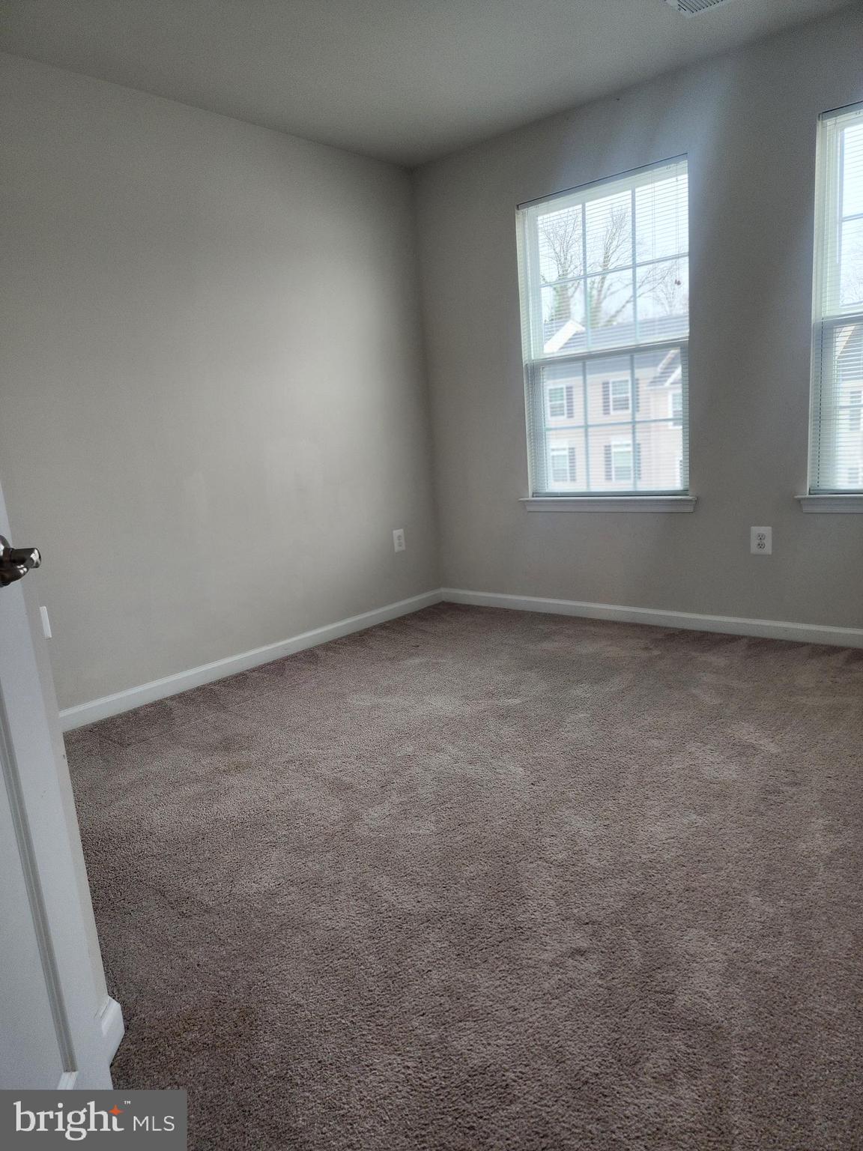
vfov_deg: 73.9
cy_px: 576
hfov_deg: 58.9
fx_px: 765
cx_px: 432
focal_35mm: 23
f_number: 1.8
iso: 160
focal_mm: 6.4
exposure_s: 1/120
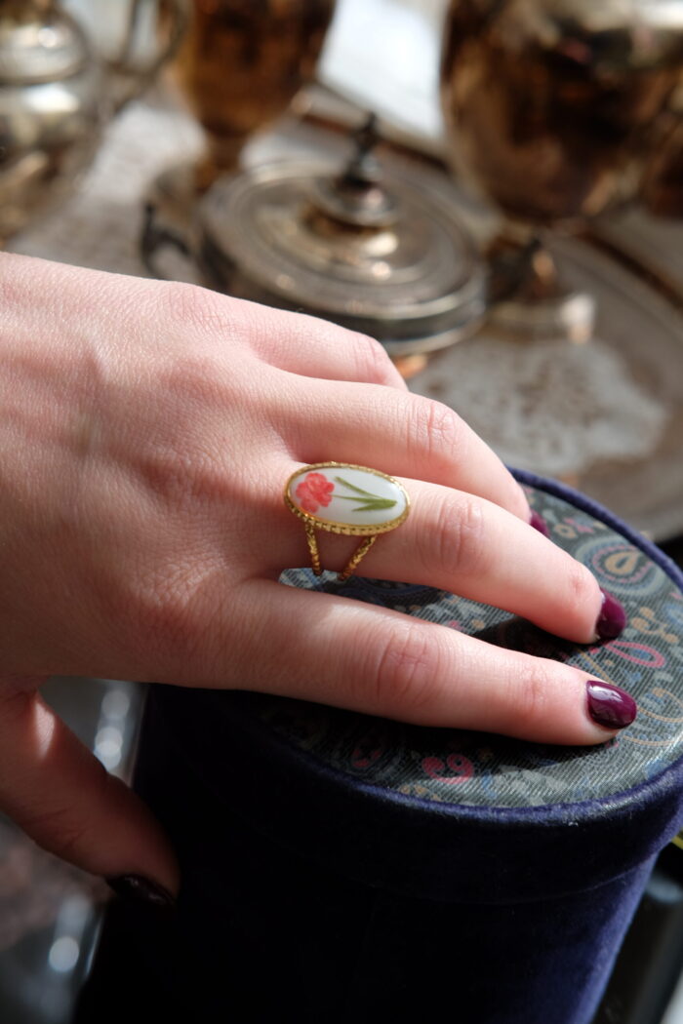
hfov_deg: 25.5
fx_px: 1508
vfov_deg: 37.5
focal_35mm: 53
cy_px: 512
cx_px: 342
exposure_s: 1/125
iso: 200
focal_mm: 35
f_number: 6.4
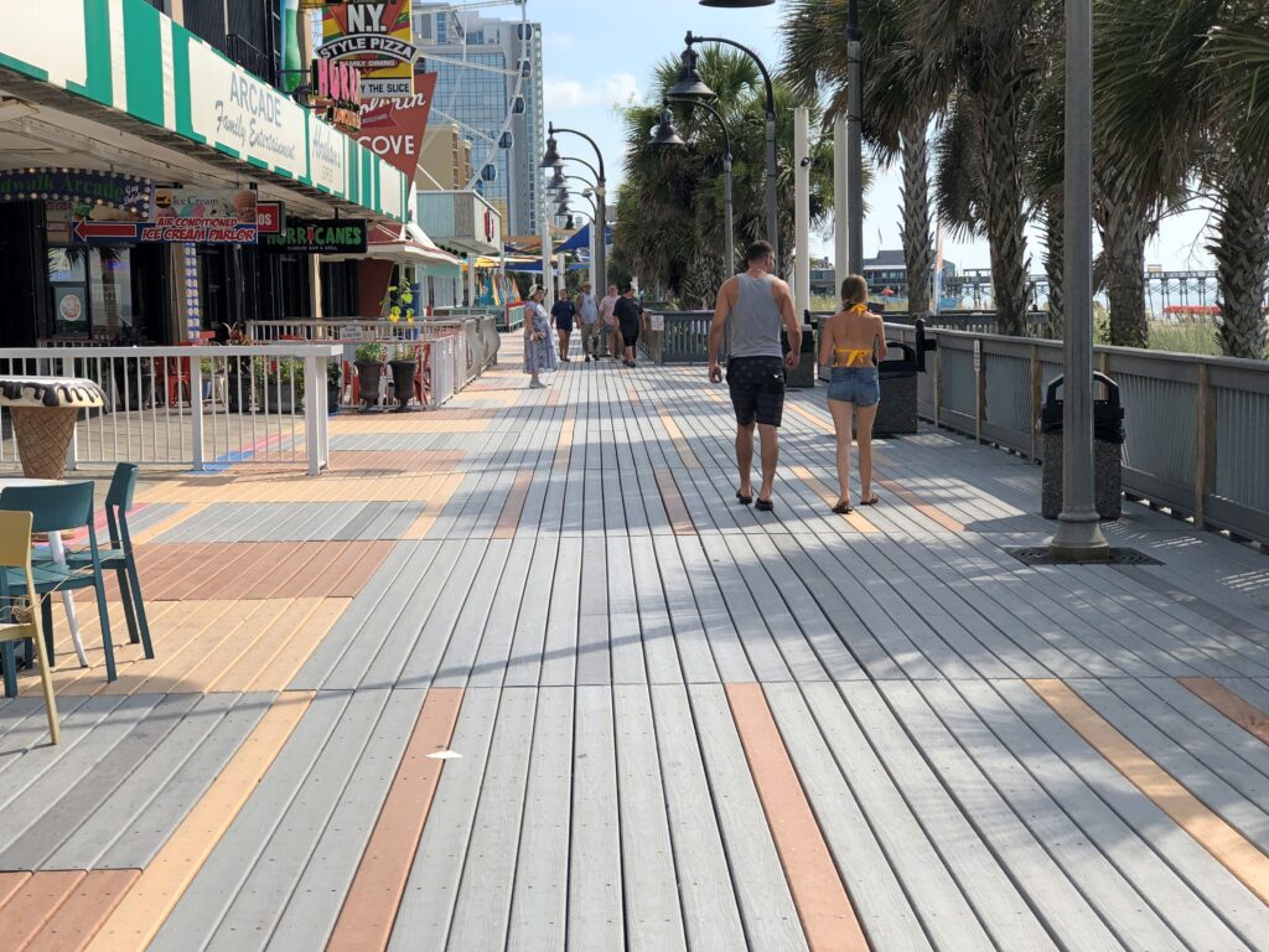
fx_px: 2090
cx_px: 634
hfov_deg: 33.8
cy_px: 476
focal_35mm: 57
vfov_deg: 25.7
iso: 20
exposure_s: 1/674
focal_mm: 6.6
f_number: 2.8
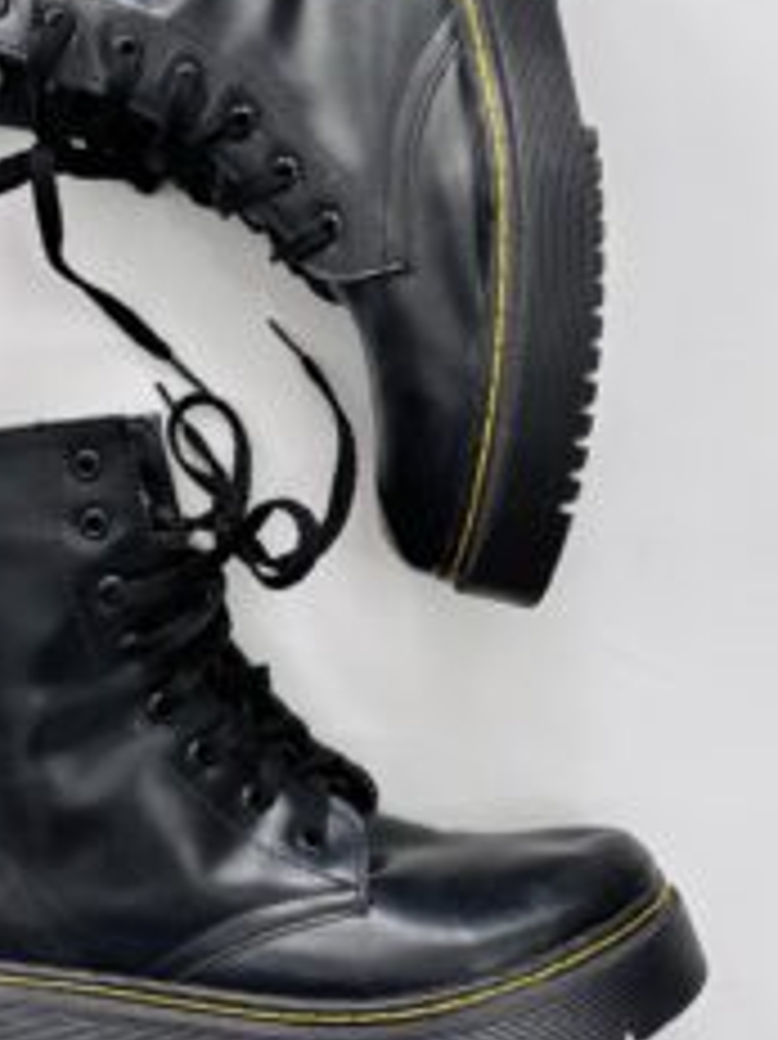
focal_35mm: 45
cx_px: 270
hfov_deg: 31.9
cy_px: 401
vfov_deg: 41.8
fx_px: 1350
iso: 64
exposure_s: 1/120
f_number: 1.6
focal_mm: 5.96
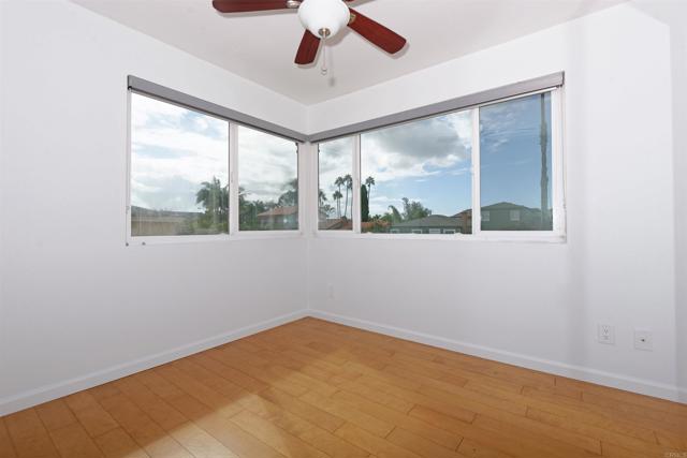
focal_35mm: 16
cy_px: 229
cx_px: 344
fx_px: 305
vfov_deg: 73.8
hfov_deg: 96.7
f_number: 8
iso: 100
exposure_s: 1/250
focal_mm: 16
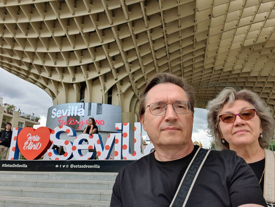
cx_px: 138
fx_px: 199
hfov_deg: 69.4
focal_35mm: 25
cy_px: 104
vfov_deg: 54.9
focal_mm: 3.3
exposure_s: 1/326
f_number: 1.9
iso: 50
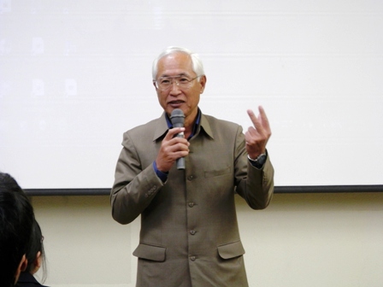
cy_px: 144
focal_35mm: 106
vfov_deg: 14.0
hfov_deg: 18.5
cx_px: 192
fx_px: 1173
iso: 200
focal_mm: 19
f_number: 5
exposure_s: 1/10
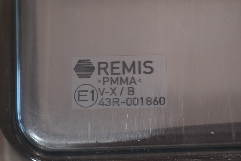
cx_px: 120
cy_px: 80
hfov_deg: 28.1
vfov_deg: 18.9
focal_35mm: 72
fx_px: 482
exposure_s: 1/60
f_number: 5.6
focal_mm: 48
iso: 450
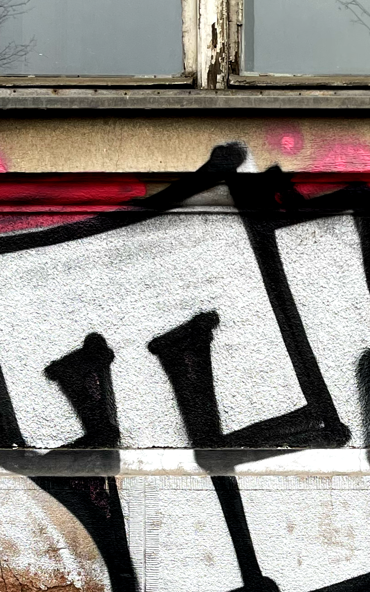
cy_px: 438
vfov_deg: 24.1
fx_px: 1371
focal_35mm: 85
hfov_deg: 15.1
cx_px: 382
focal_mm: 5.1
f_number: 1.6
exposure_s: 1/128
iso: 32
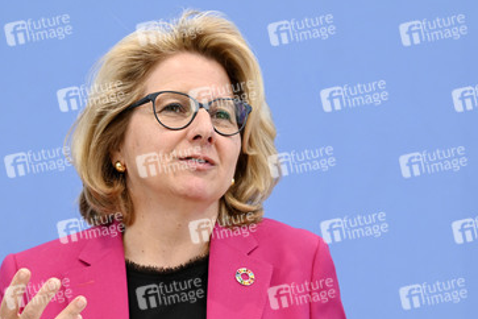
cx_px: 188
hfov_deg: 13.8
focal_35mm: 149
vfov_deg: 9.2
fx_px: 1978
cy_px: 195
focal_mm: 120
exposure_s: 1/400
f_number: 5.6
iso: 2500
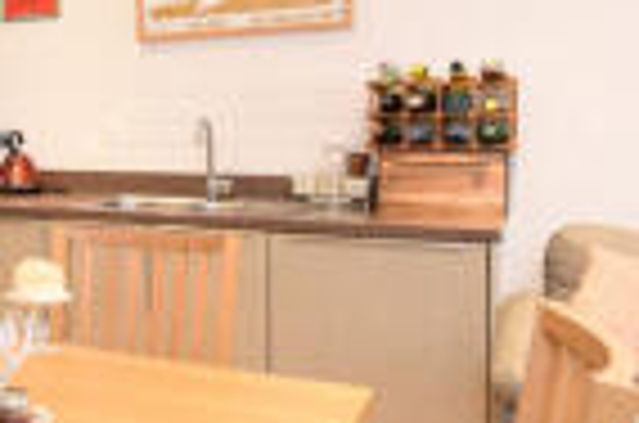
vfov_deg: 28.2
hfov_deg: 37.0
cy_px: 124
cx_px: -18
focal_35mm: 47
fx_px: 832
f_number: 7.1
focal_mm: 14
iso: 800
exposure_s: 1/5
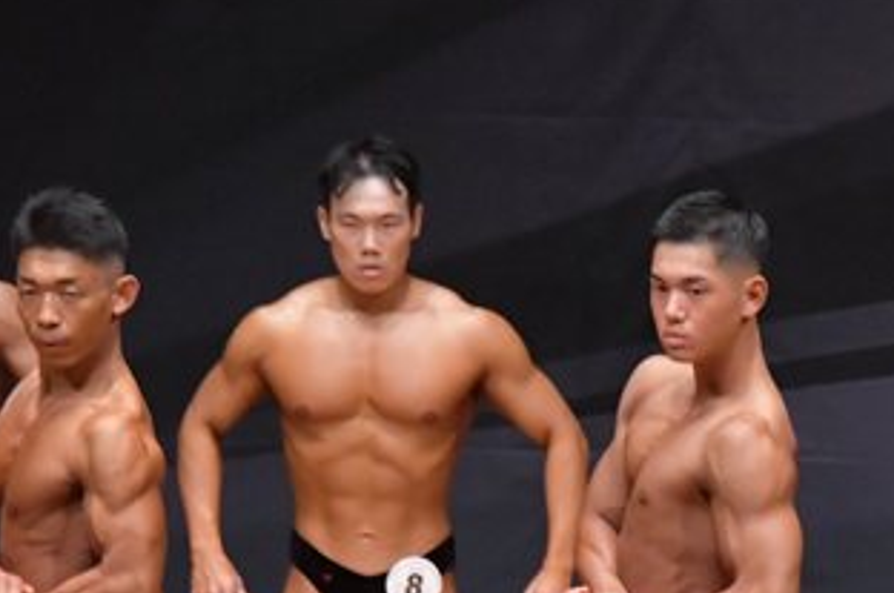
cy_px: 719
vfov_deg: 2.3
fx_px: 14802
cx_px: 764
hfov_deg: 3.5
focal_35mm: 597
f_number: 5.6
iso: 6400
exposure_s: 1/400
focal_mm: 160
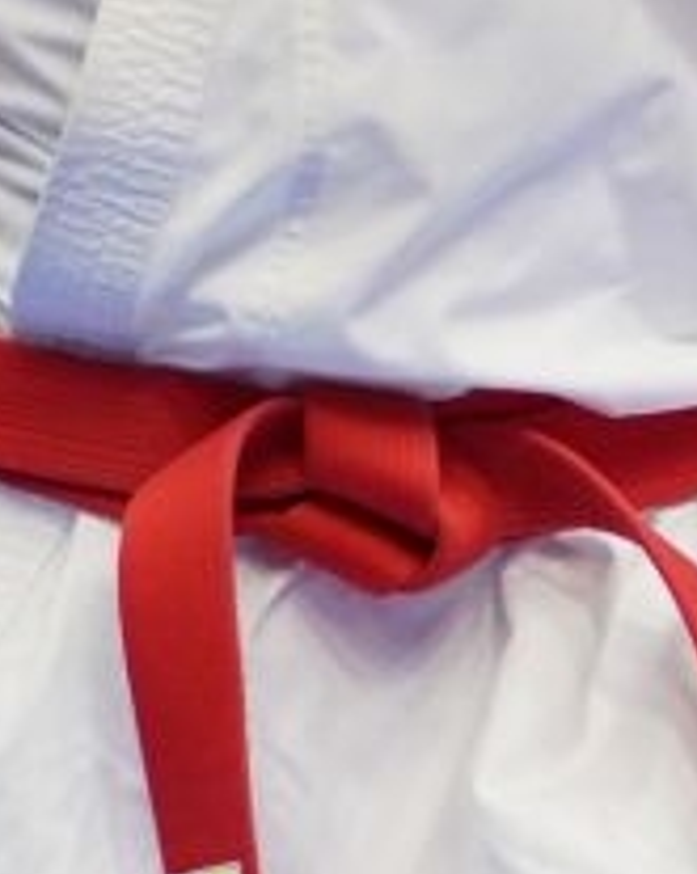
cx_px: 727
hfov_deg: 1.5
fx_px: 27057
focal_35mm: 1047
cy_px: 604
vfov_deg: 1.9
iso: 1250
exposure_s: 1/500
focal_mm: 128
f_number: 2.8
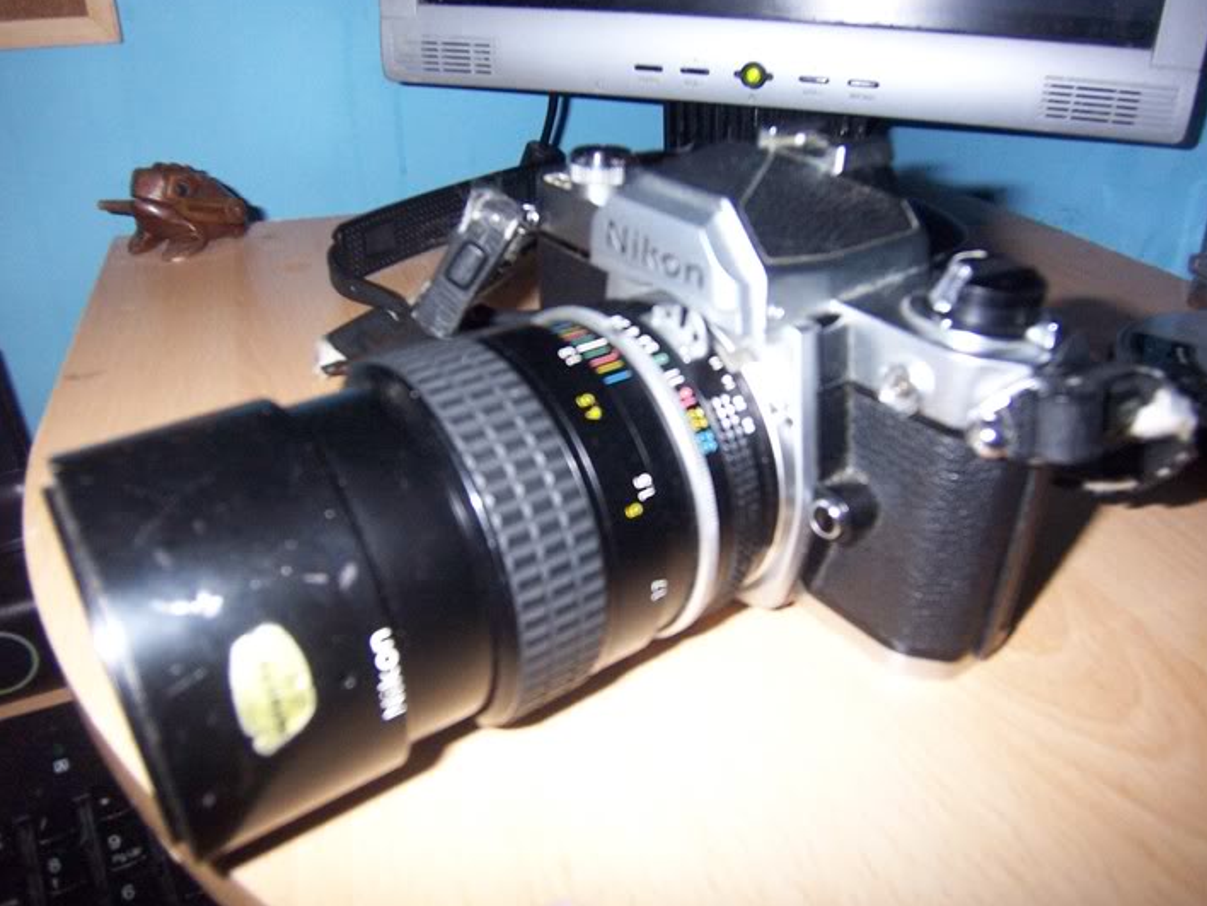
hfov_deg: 67.3
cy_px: 437
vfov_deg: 53.1
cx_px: 626
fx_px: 907
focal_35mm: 26
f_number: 2.8
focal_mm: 3.8
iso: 200
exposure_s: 1/30
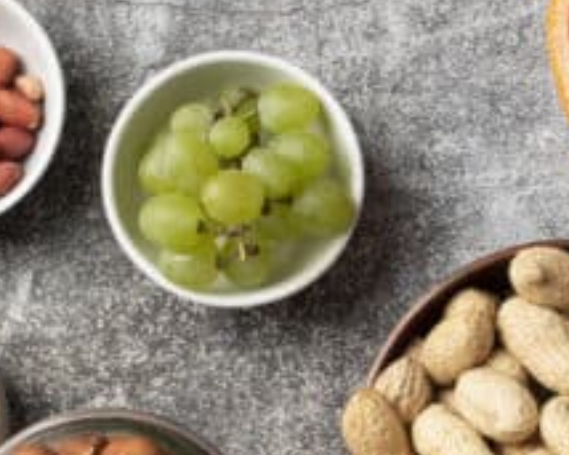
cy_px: 403
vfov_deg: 6.9
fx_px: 3787
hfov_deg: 8.5
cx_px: 601
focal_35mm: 225
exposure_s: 1/100
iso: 100
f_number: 6.3
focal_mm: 50
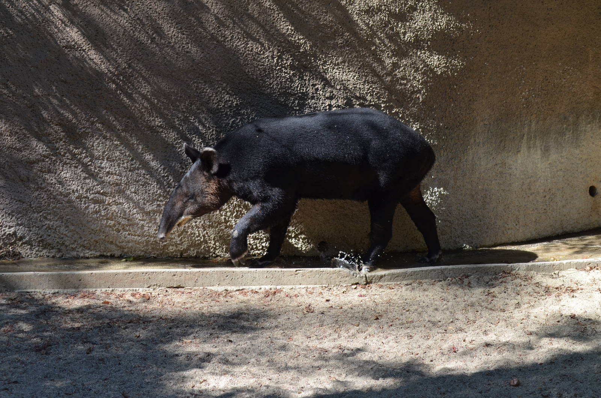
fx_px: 1749
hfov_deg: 19.5
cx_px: 300
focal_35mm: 105
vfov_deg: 13.0
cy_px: 199
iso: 400
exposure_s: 1/500
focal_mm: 70
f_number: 5.6
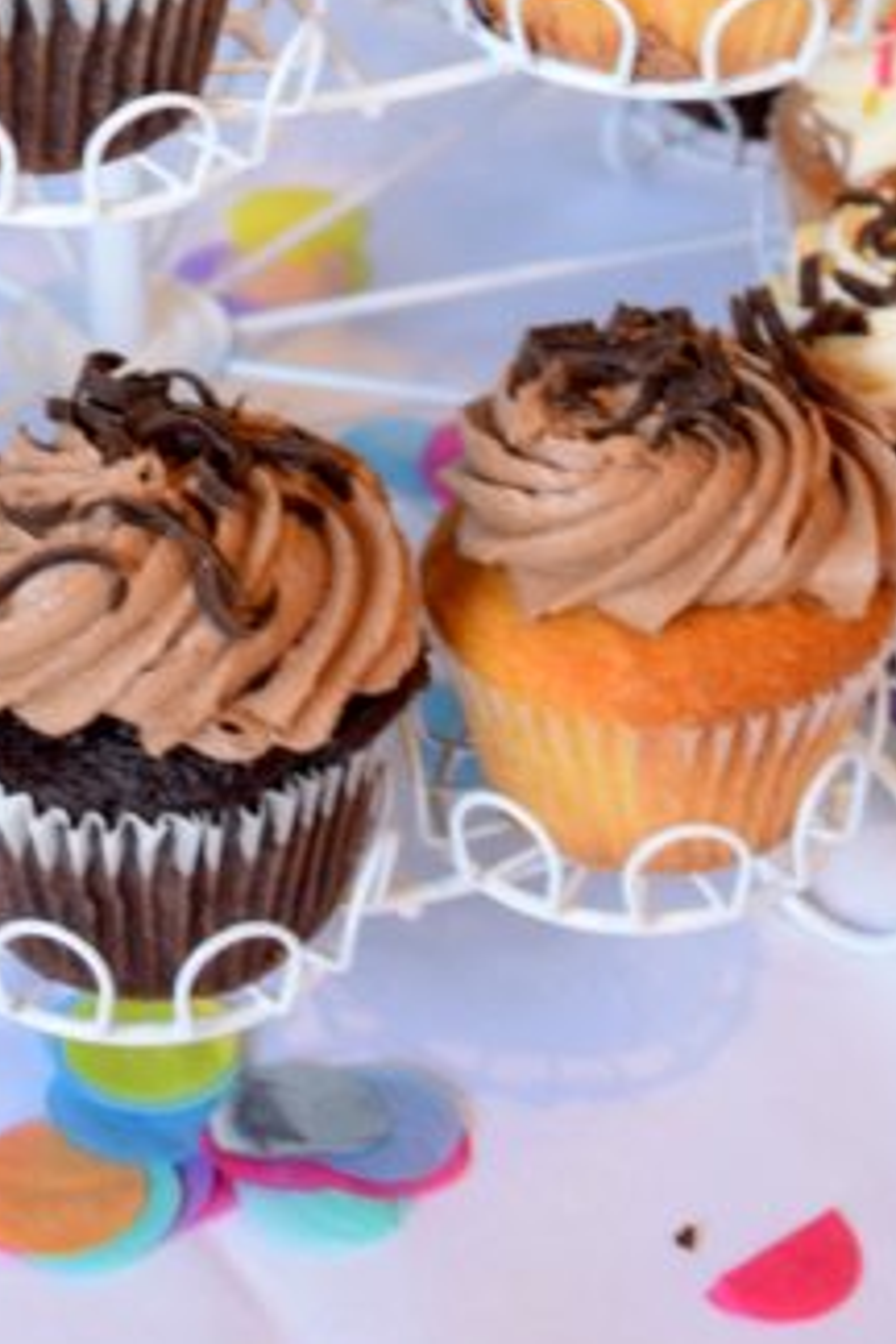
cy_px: -523
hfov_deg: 11.5
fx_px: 4427
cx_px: 89
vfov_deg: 16.1
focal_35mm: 119
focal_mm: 25
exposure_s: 1/40
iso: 1250
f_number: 4
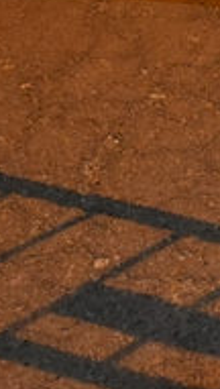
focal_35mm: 148
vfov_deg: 13.6
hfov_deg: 7.9
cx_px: 403
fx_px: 1529
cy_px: -200
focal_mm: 20
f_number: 3.5
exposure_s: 1/60
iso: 4500
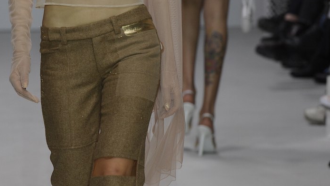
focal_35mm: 453
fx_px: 3964
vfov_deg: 2.7
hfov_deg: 4.8
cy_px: 72
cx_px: 122
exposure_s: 1/500
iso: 1000
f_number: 5
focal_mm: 200
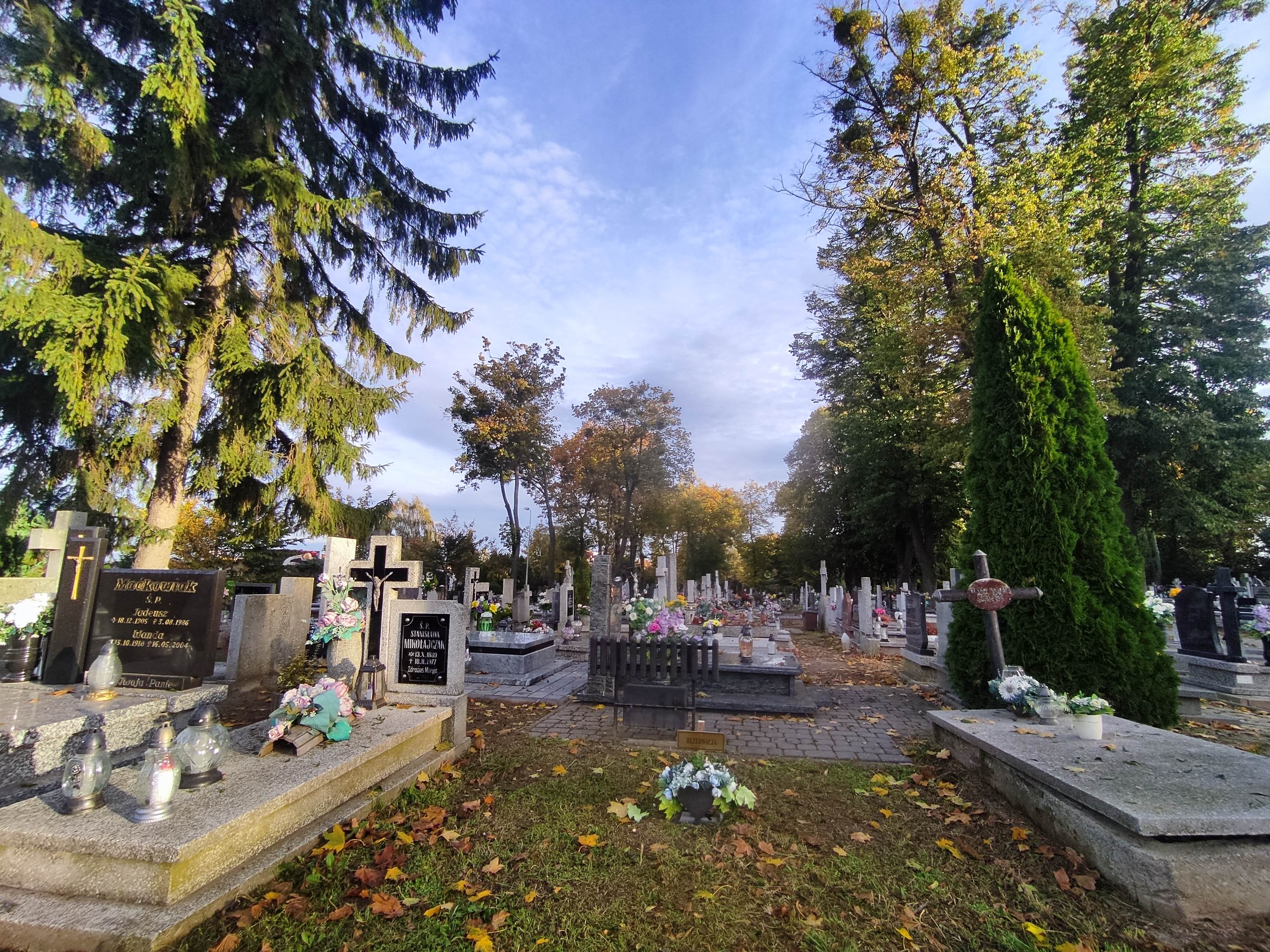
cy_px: 476
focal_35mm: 15
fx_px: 550
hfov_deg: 98.2
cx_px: 635
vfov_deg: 81.7
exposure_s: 1/308
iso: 50
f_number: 2.2
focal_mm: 1.6
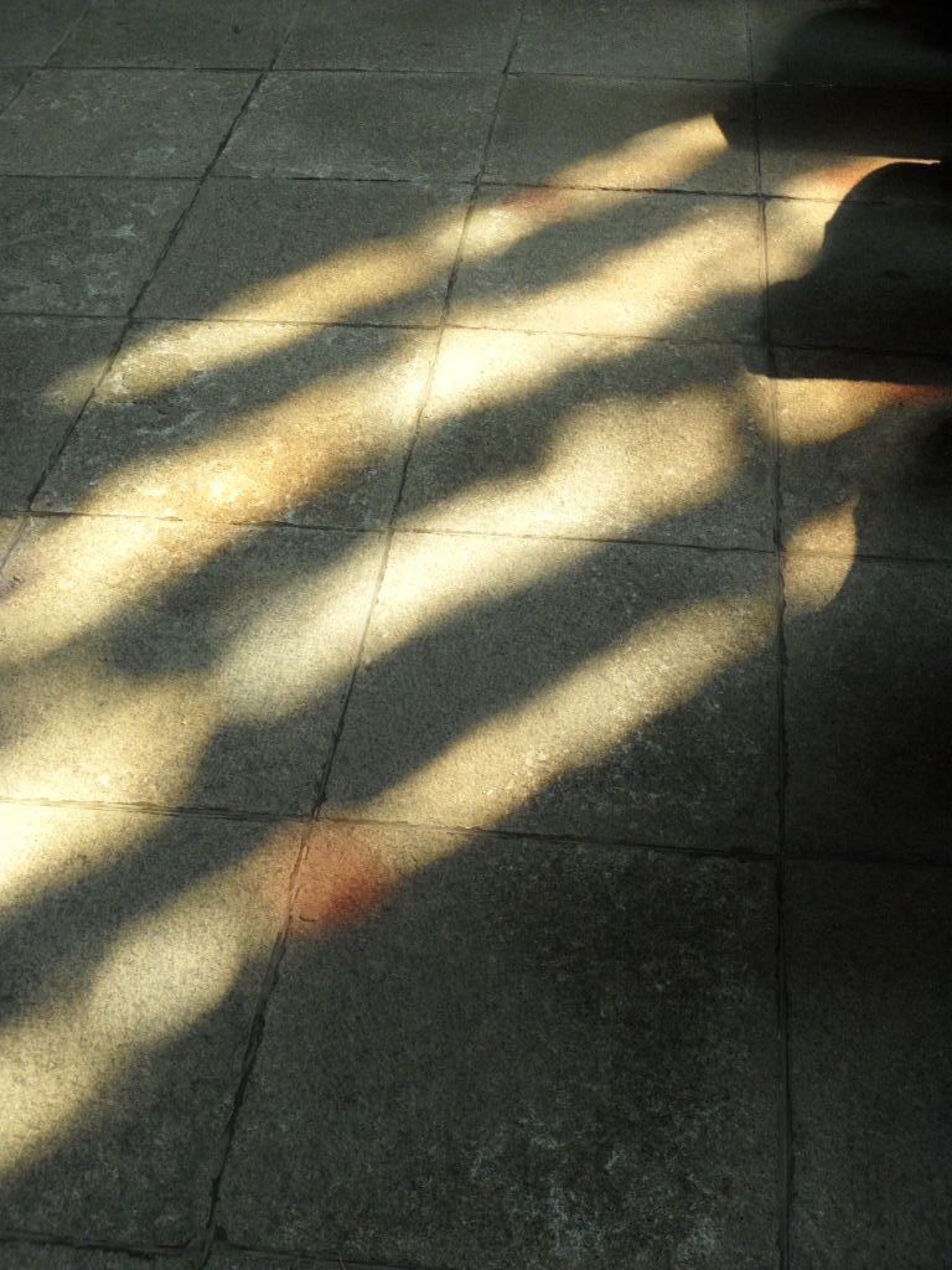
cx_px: 476
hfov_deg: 32.9
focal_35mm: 44
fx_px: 1613
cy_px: 635
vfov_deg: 42.9
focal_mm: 7.8
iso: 120
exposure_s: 1/45
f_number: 4.5
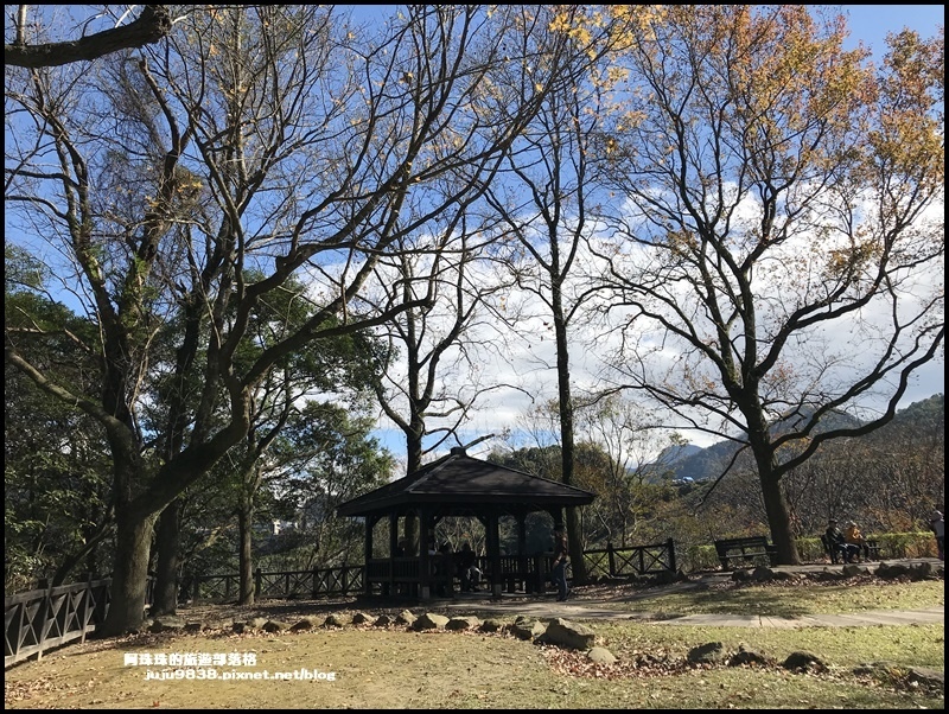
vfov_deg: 49.8
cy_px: 357
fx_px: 769
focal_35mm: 28
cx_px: 474
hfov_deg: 63.4
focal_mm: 3.99
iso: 20
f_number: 1.8
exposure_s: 1/2907
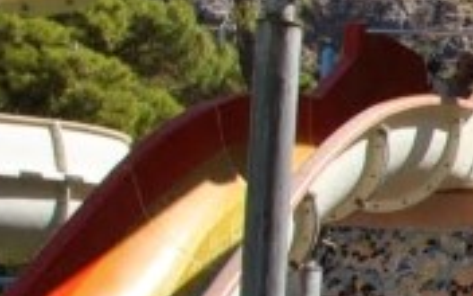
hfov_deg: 8.4
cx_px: 1412
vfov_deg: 6.1
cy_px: 592
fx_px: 2698
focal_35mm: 209
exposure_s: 1/250
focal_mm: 21
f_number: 8
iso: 100
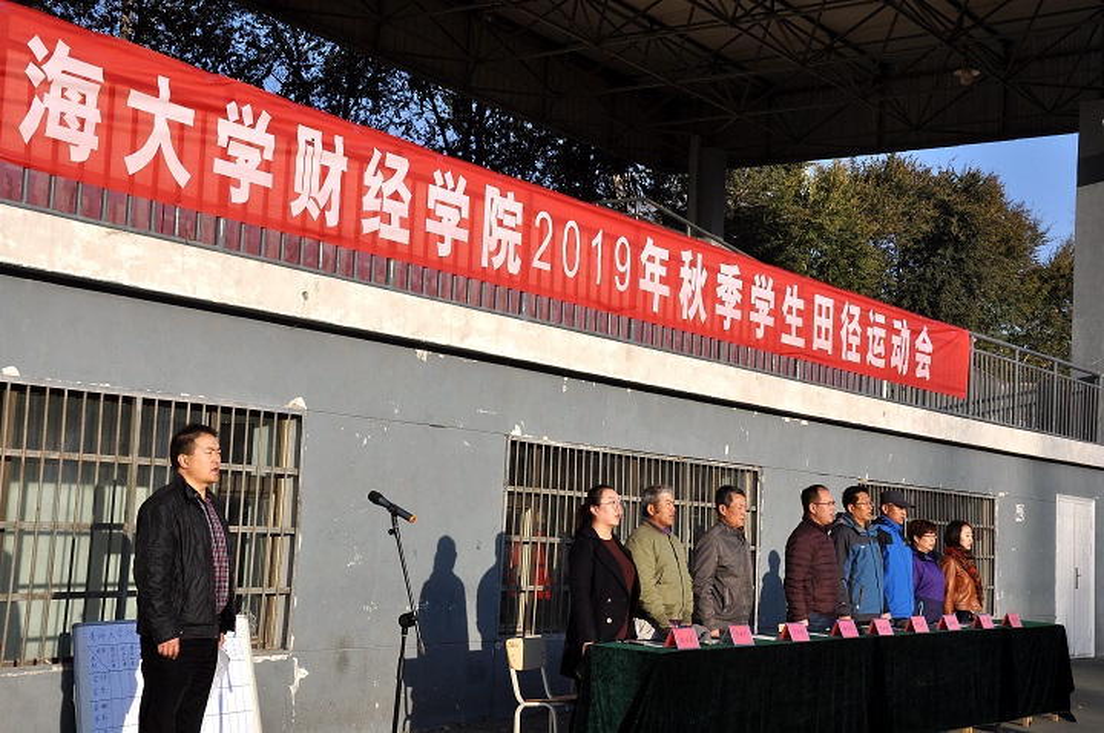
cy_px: 366
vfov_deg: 25.7
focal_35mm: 52
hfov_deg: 37.9
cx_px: 552
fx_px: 1608
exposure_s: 1/160
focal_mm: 35
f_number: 13
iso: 200
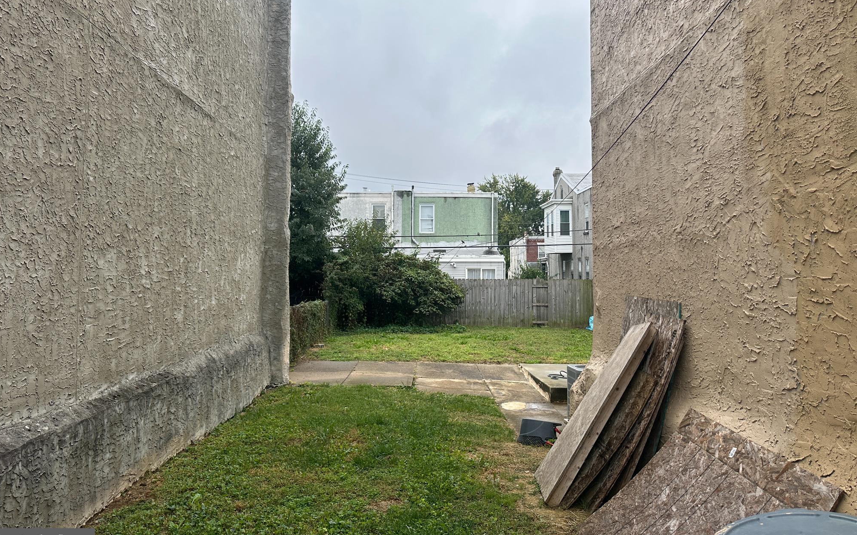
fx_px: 607
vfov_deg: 47.5
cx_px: 426
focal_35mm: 26
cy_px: 235
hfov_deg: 70.4
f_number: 1.78
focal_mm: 6.86
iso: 80
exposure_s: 1/1453
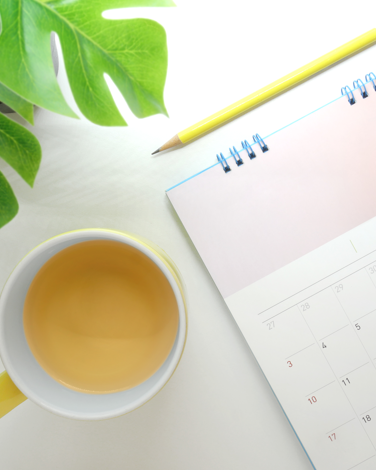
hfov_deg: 33.3
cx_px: 227
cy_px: 234
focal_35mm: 45
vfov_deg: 41.2
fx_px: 626
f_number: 16
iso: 200
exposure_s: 1
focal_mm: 17
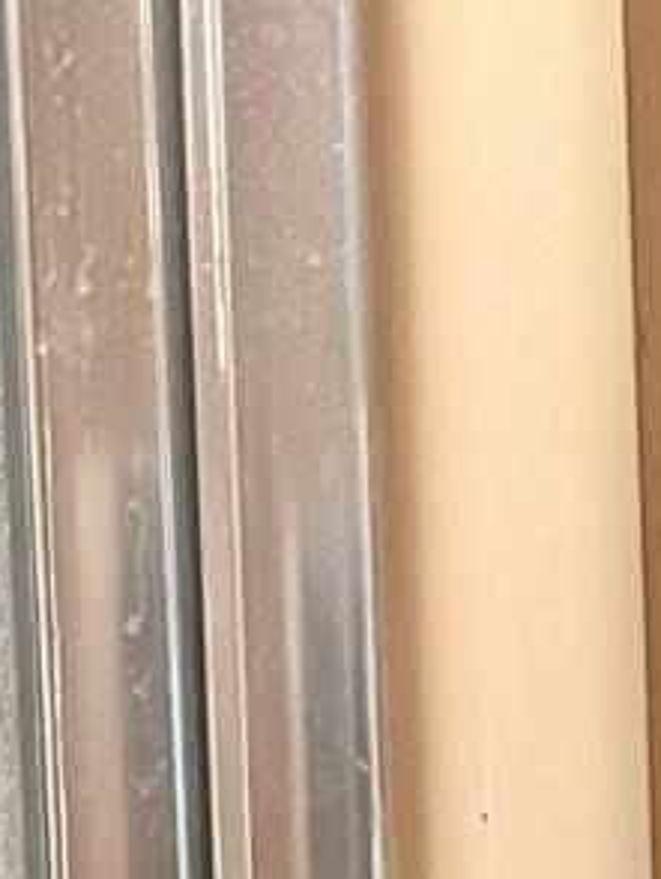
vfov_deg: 9.1
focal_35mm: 188
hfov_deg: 7.0
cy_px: 2368
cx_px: 2091
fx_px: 4780
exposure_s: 1/30
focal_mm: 6.76
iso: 800
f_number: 1.78
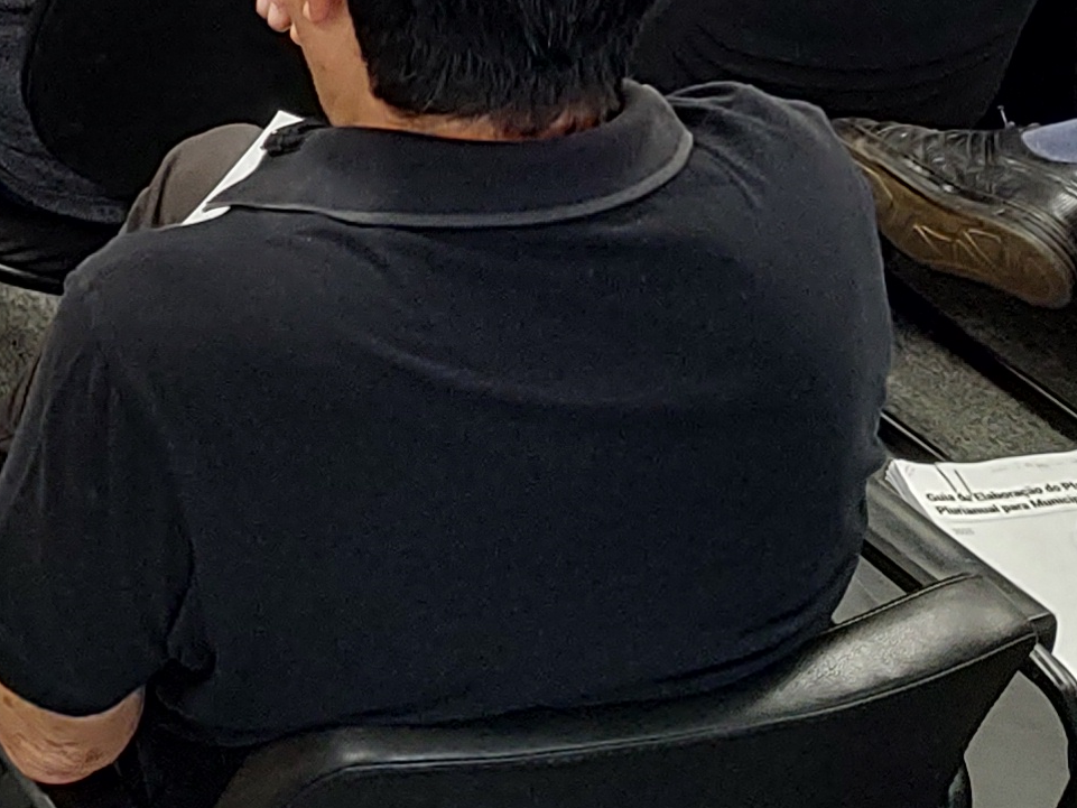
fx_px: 3049
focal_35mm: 98
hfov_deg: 19.2
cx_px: -131
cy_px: -772
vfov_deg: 13.2
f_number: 1.8
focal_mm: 5.56
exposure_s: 1/60
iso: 289
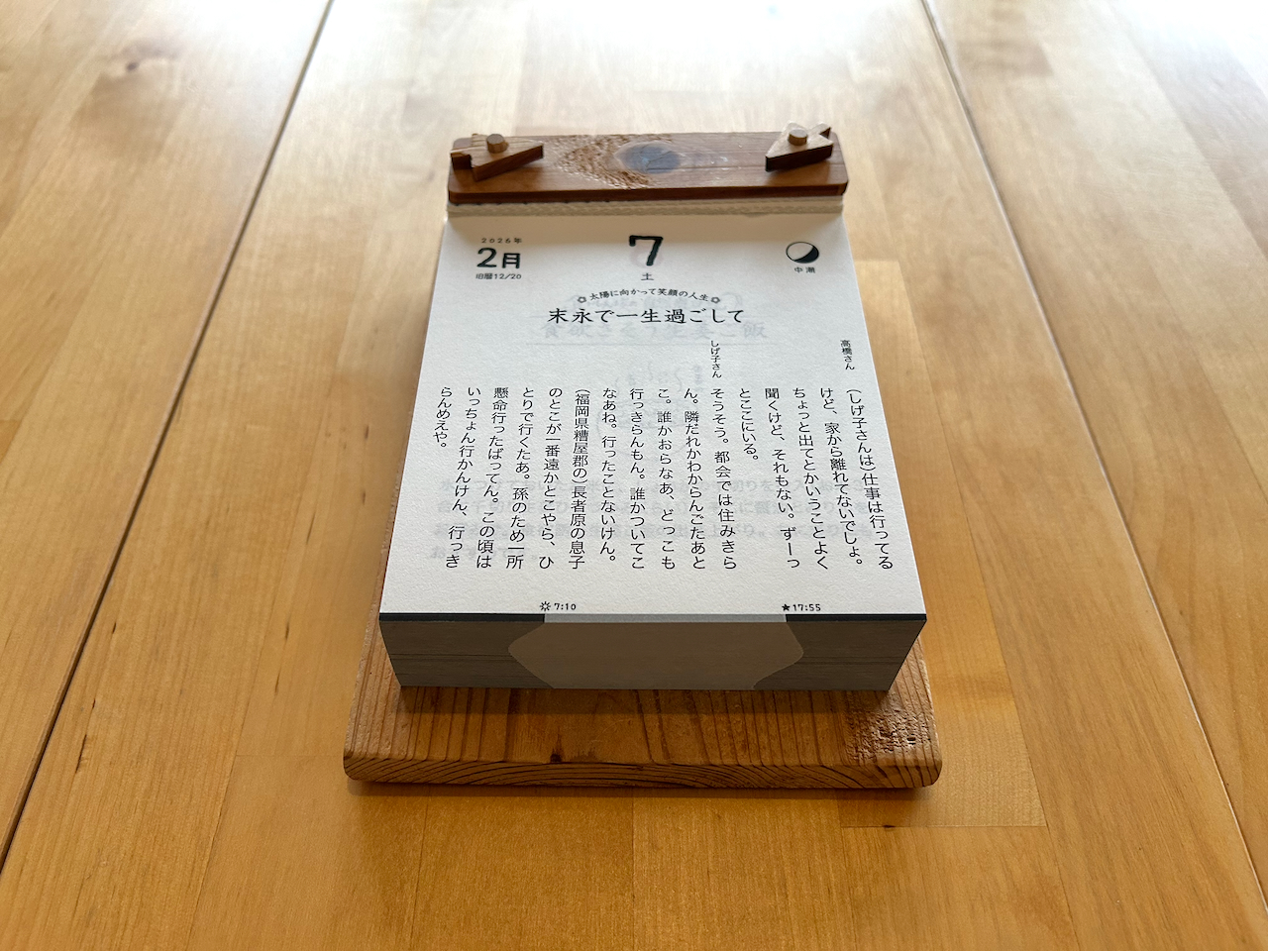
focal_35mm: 26
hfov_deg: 67.3
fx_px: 952
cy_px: 476
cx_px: 634
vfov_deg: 53.1
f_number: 1.5
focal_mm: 5.7
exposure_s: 1/61
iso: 125
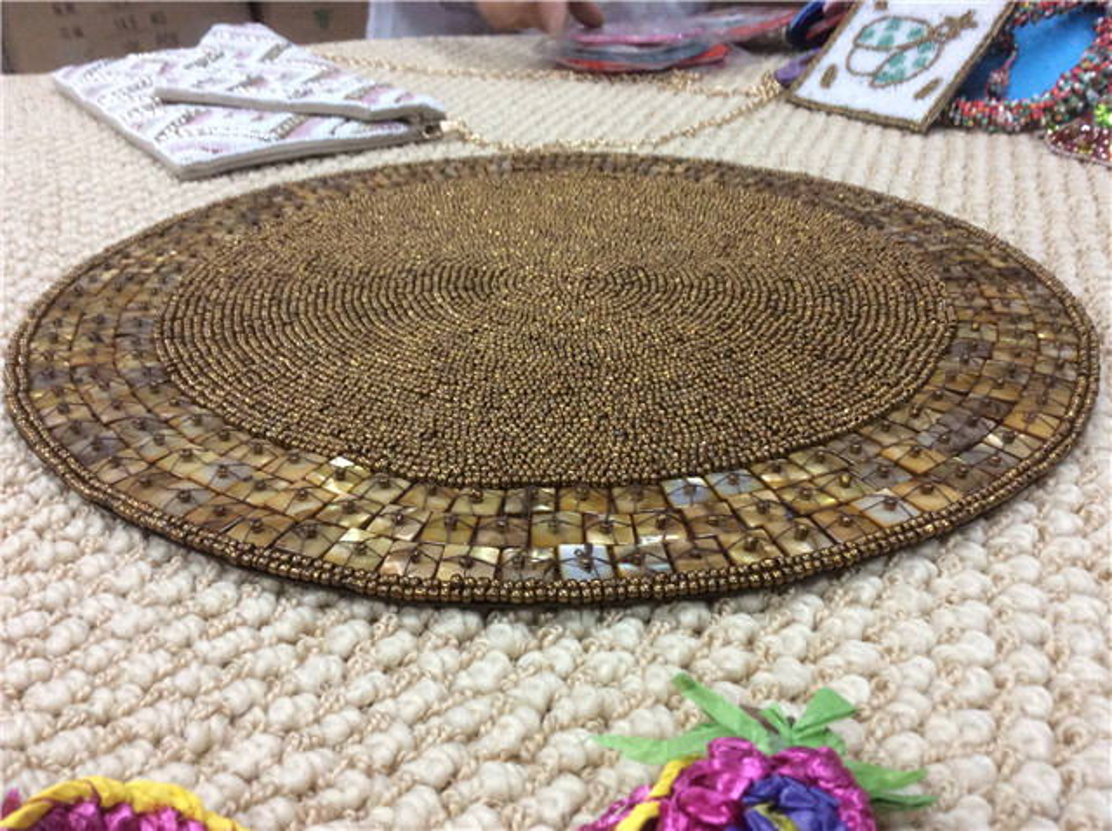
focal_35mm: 32
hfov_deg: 56.9
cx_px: 556
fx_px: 1026
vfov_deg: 44.1
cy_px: 416
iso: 160
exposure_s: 1/25
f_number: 2.4
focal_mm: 3.3
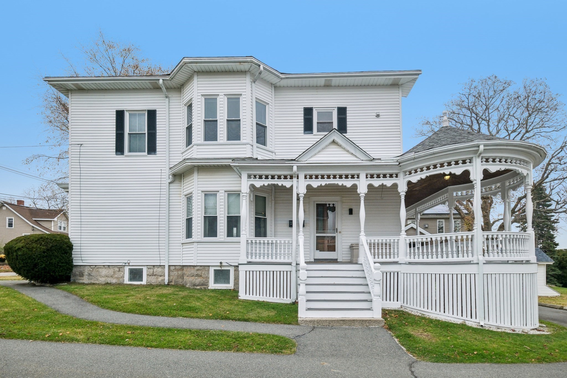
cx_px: 284
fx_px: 268
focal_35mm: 17
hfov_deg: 93.3
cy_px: 189
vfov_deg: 70.4
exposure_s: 1/480
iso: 320
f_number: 5.6
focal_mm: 11
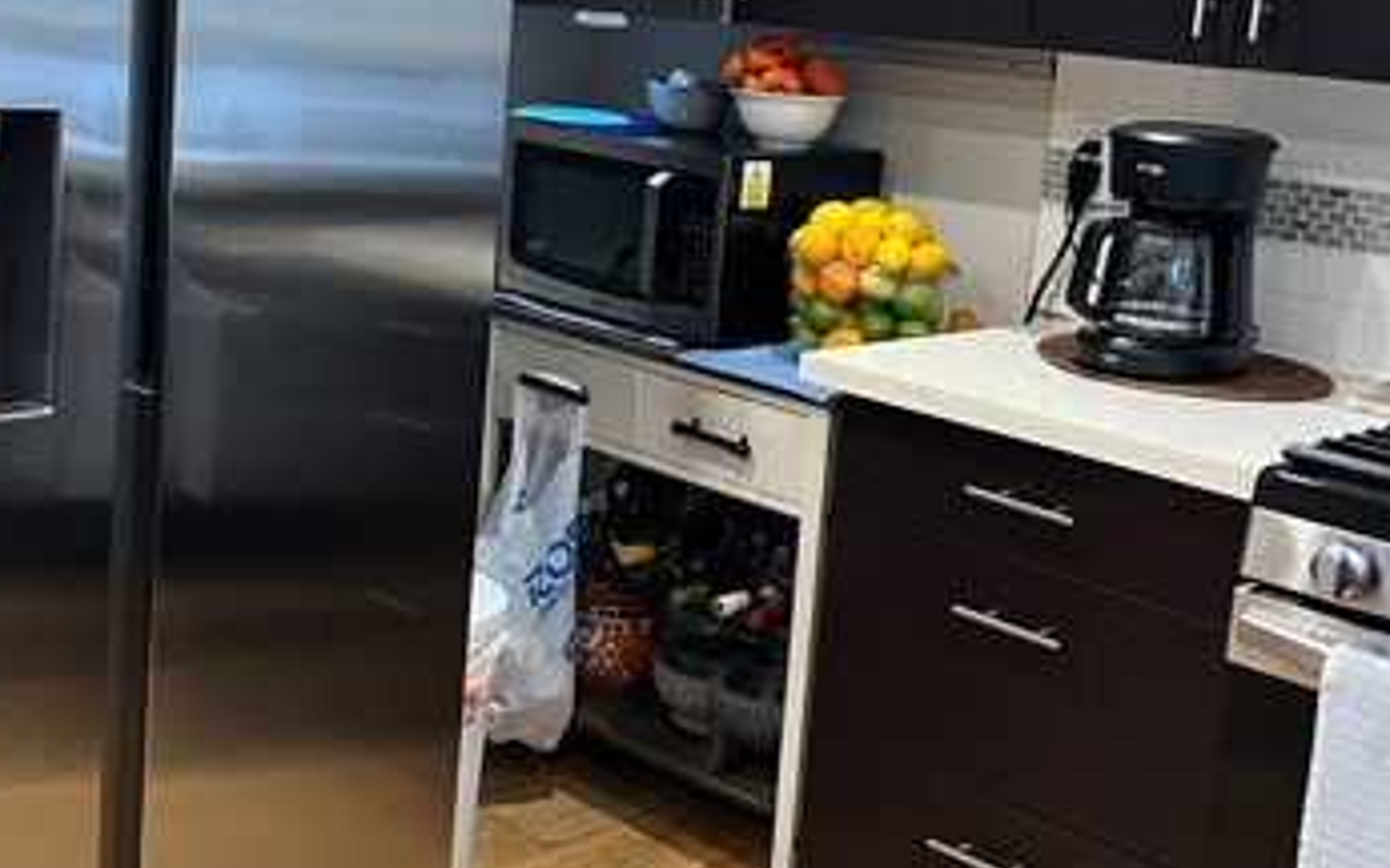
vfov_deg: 25.2
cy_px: 289
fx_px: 1931
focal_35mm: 51
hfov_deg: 39.6
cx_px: 655
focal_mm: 5.7
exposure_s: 1/60
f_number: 1.5
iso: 400
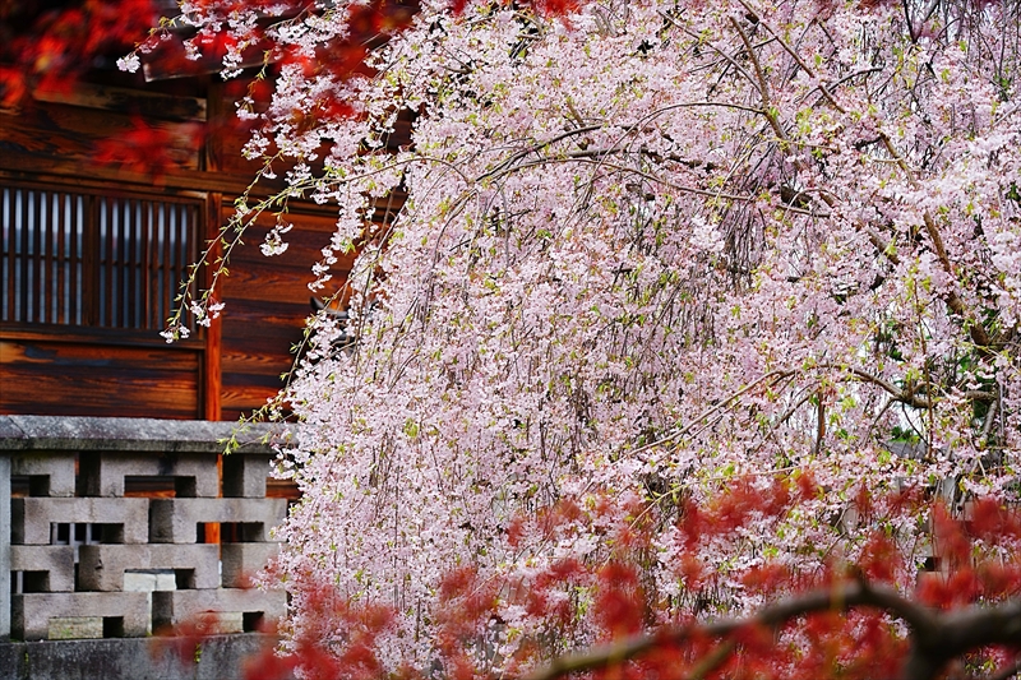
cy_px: 340
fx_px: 2977
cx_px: 510
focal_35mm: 105
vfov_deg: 13.0
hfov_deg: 19.5
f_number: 5
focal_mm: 105
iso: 100
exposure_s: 1/200
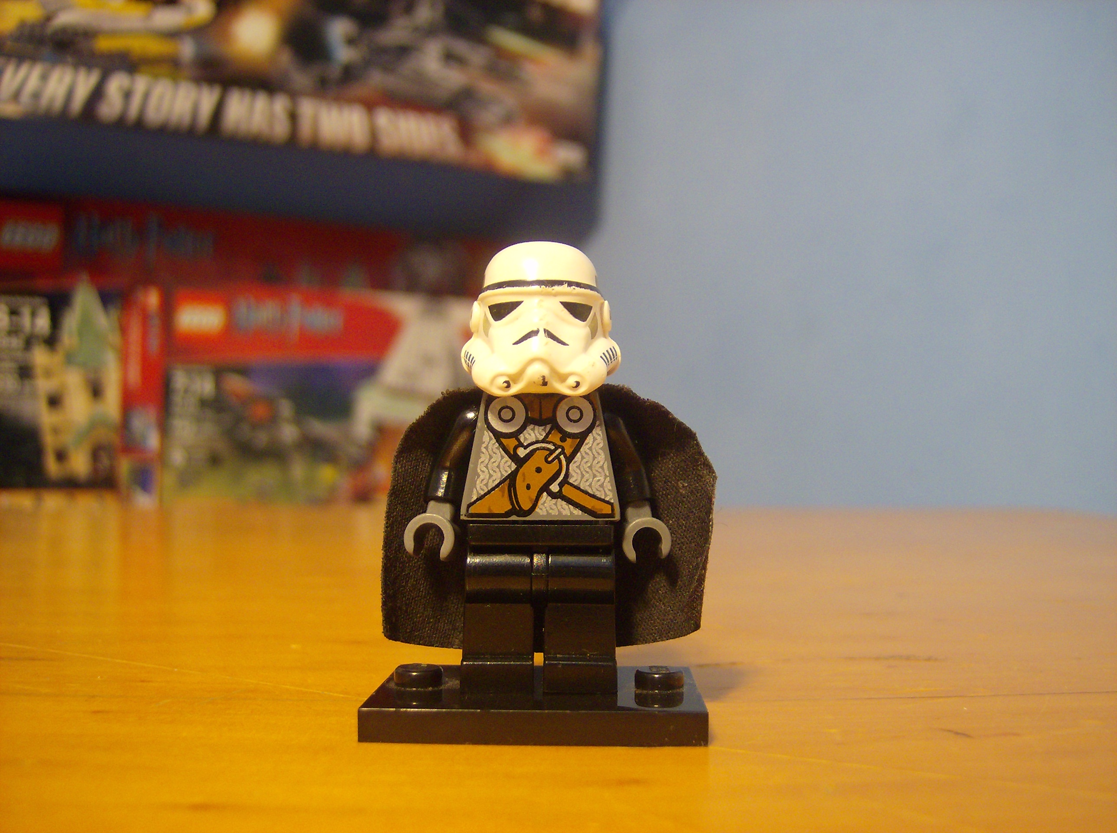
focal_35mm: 36
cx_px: 558
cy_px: 416
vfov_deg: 39.5
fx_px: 1159
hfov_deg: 51.5
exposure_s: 1/4.02
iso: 200
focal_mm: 6
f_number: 2.8
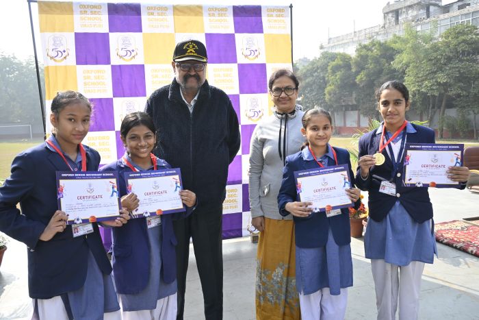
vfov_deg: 42.7
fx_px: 409
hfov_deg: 60.7
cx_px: 240
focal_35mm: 31
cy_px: 160
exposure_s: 1/125
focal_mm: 20.5
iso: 110
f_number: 5.6
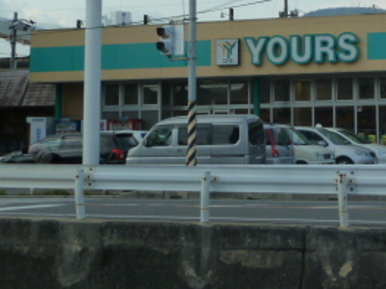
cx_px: 387
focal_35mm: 107
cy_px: -26
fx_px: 1193
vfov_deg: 13.6
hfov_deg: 17.9
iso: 125
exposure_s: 1/400
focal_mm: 7.3
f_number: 5
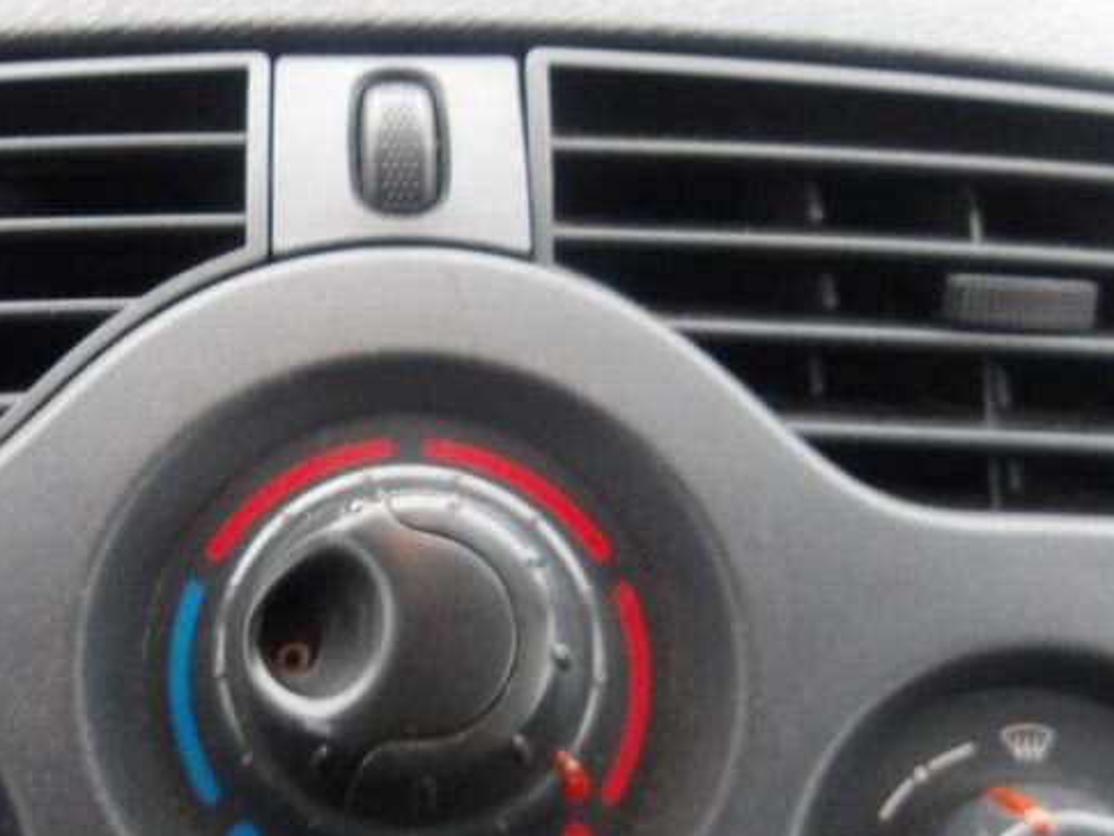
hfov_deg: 33.5
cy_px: 420
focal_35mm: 57
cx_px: 363
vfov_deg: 25.7
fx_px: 1835
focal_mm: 4.9
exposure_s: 1/15
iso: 269
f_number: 3
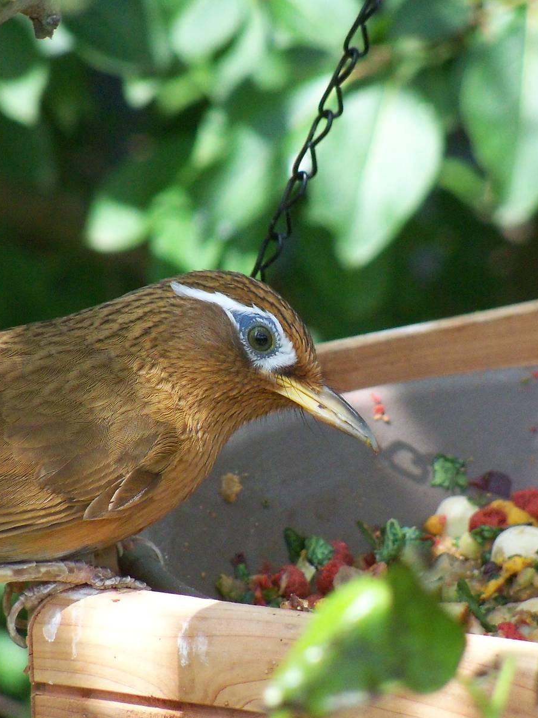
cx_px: 291
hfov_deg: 3.2
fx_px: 9703
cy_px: 359
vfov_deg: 4.2
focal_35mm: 468
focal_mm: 62
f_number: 4.8
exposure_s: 1/500
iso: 400
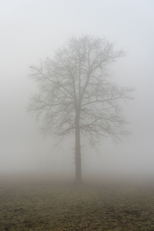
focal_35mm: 40
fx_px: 257
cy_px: 116
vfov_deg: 48.5
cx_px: 77
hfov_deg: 33.4
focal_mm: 40
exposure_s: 1/40
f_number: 7.1
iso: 100
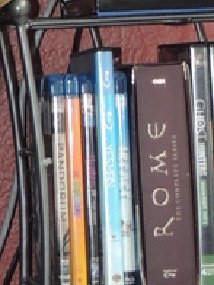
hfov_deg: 5.1
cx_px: -319
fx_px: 2316
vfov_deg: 7.0
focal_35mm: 281
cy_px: -81
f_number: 3.4
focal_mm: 7.6
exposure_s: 1/30
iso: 200
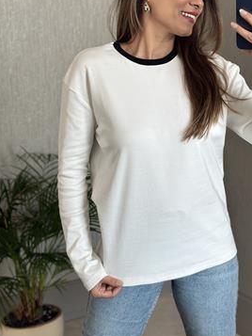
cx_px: 176
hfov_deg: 21.5
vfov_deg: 28.5
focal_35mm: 68
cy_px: 136
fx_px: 660
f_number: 1.78
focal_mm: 6.86
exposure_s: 1/134
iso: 80
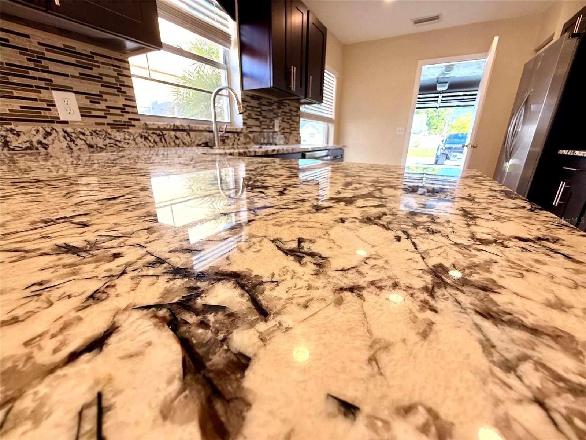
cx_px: 293
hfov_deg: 102.1
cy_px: 220
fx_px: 237
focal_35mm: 14
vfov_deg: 85.7
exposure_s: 1/120
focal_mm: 2.22
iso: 100
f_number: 2.2
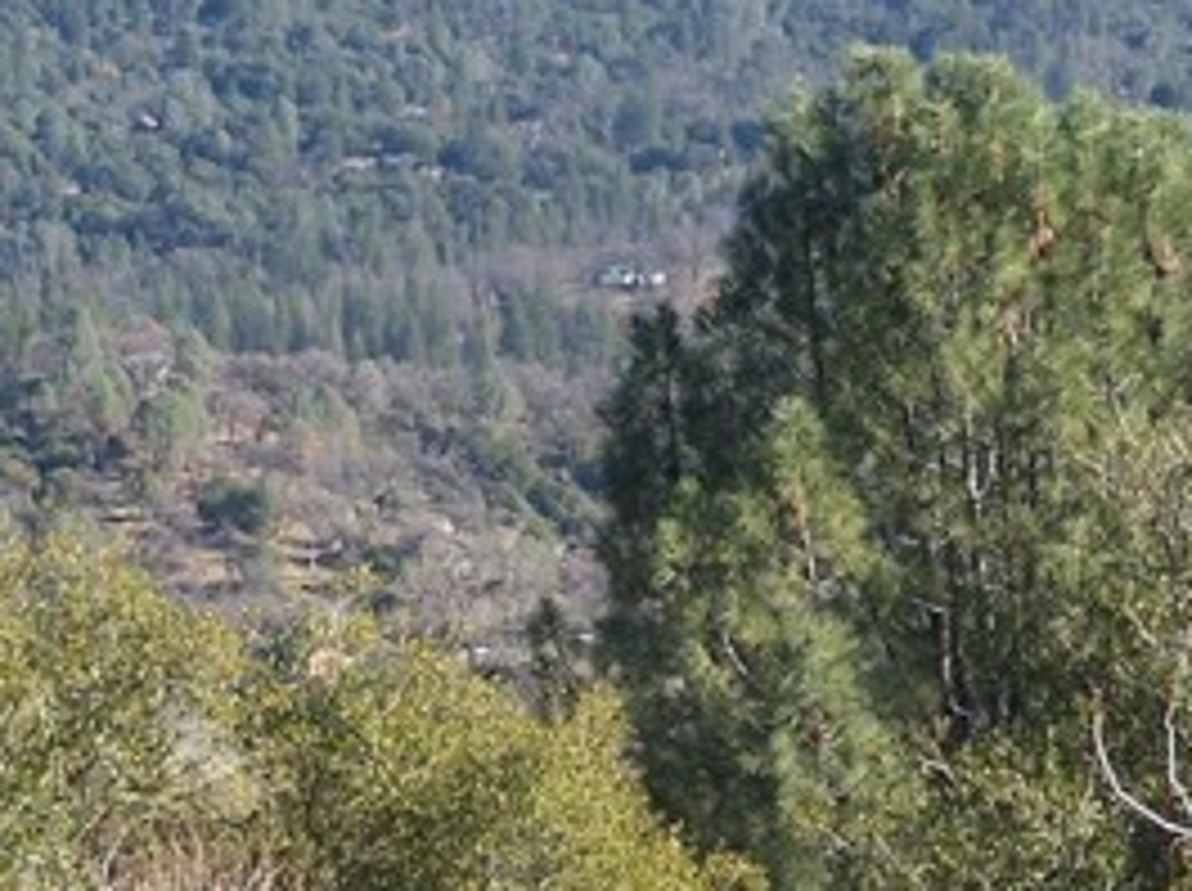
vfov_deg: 5.2
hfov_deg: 7.0
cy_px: 171
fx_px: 9732
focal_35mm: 283
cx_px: 1223
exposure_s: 1/500
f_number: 3.2
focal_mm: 19.4
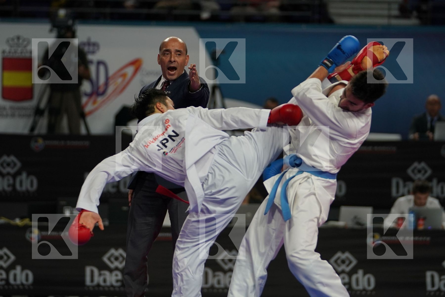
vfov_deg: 5.8
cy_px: 148
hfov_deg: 8.7
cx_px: 222
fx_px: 2929
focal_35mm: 237
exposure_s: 1/1000
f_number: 2.8
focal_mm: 158
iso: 1000
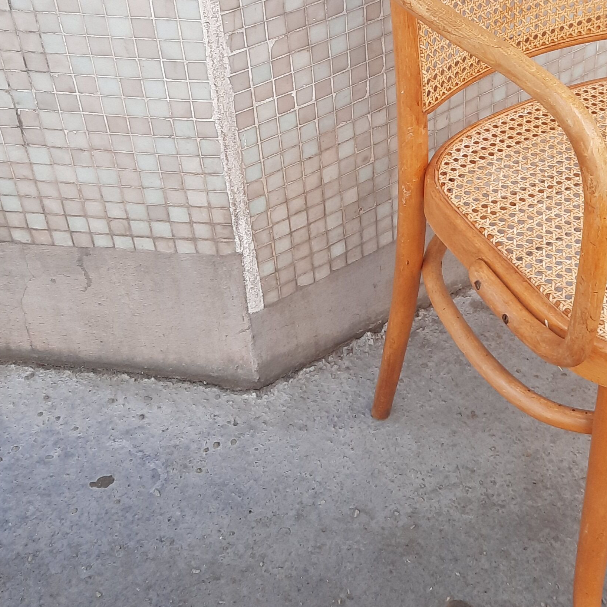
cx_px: 464
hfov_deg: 31.0
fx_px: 1071
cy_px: 130
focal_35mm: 54
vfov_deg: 30.9
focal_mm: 4.6
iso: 32
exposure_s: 1/168
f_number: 2
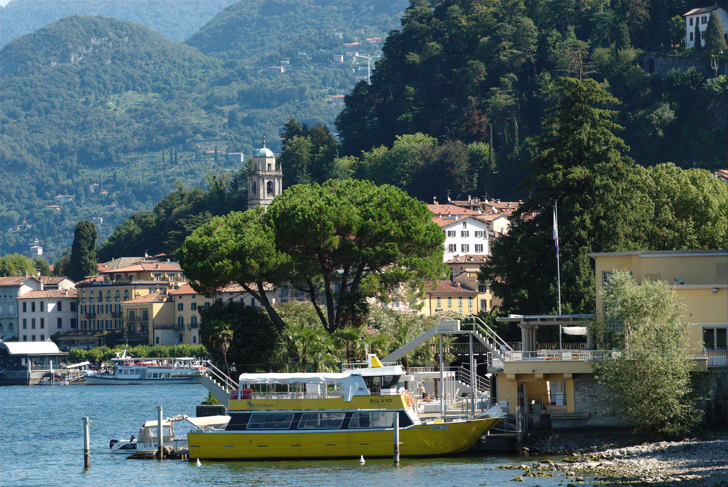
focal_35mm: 188
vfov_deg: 7.3
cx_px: 364
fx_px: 3796
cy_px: 244
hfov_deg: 11.0
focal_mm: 125
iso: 1250
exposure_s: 1/1000
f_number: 9
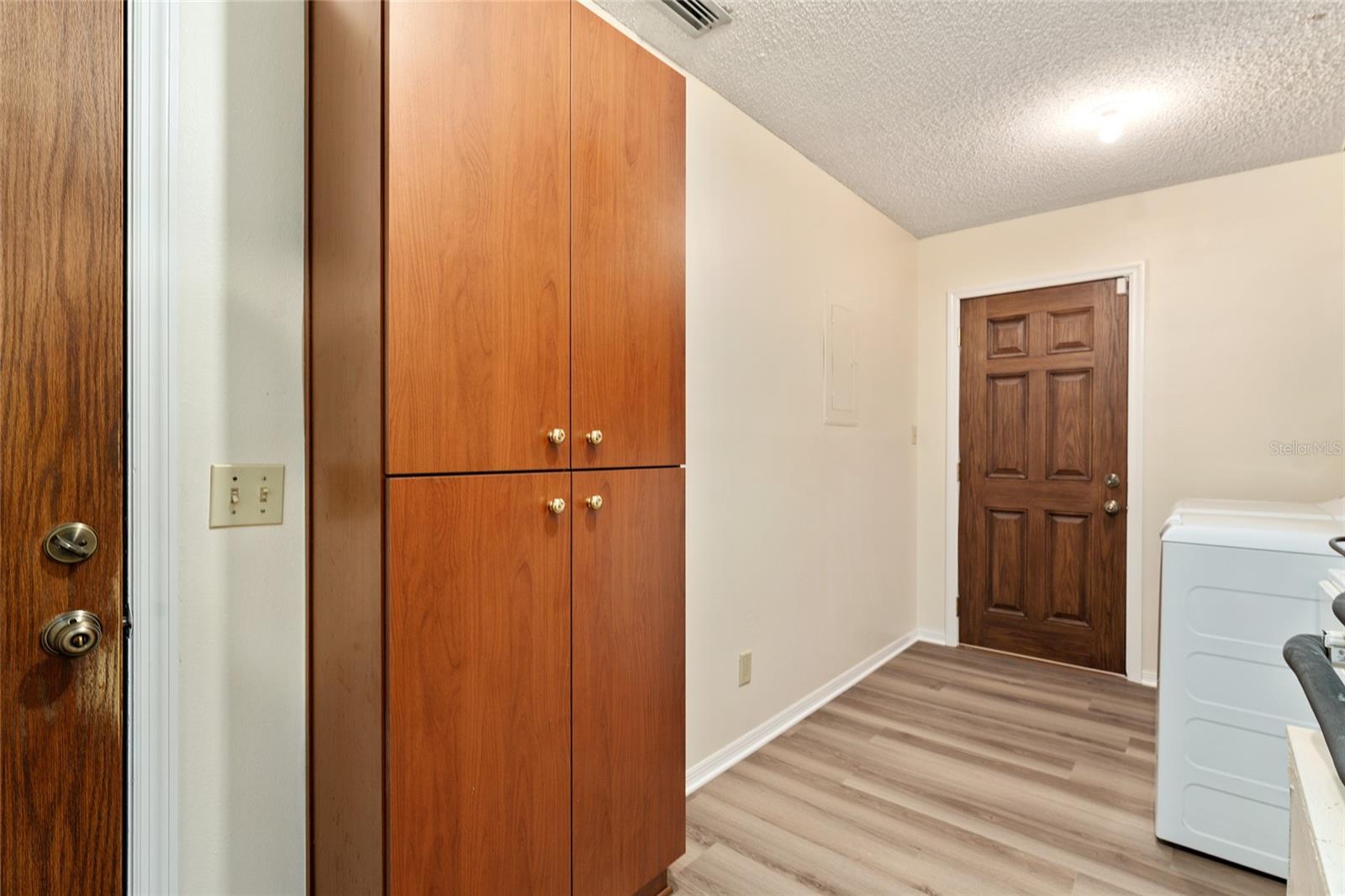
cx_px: 672
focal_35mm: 17
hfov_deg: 94.3
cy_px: 448
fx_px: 624
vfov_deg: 71.4
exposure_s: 1.6
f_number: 7.1
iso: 320
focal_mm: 16.7
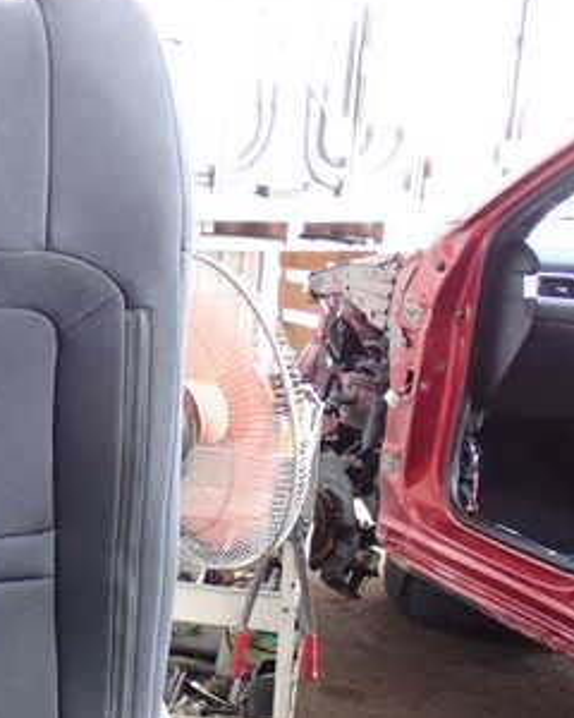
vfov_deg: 22.2
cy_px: 464
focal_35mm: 86
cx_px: -120
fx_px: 1826
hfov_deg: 17.0
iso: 320
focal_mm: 7.84
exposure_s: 1/40
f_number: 2.9
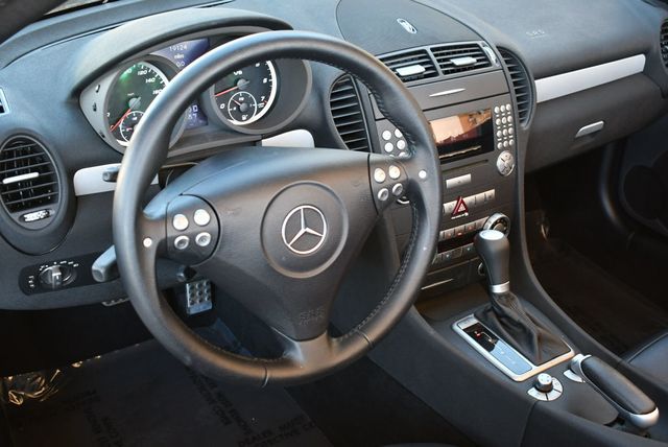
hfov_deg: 44.5
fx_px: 817
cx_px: 334
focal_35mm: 44
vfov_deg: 30.6
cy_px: 224
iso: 900
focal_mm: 22
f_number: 3.8
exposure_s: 1/125
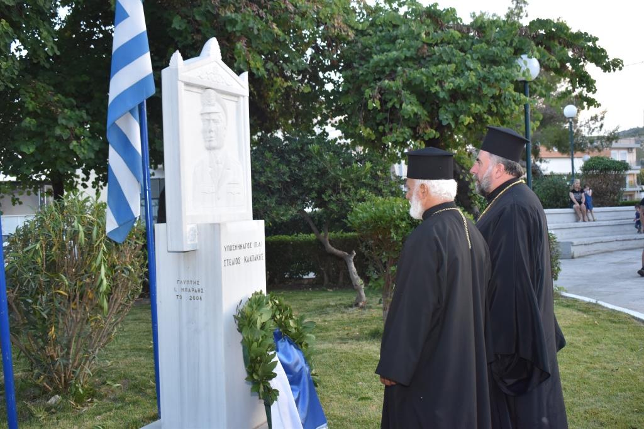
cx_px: 322
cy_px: 214
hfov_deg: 49.5
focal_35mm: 39
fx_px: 698
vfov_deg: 34.2
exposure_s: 1/200
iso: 800
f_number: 5
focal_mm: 26
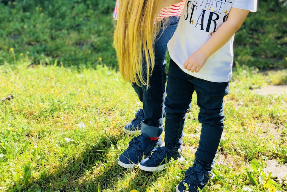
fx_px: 582
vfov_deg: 18.4
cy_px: 28
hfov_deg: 27.7
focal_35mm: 73
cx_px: 144
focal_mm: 6
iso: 16
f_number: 2.4
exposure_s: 1/252
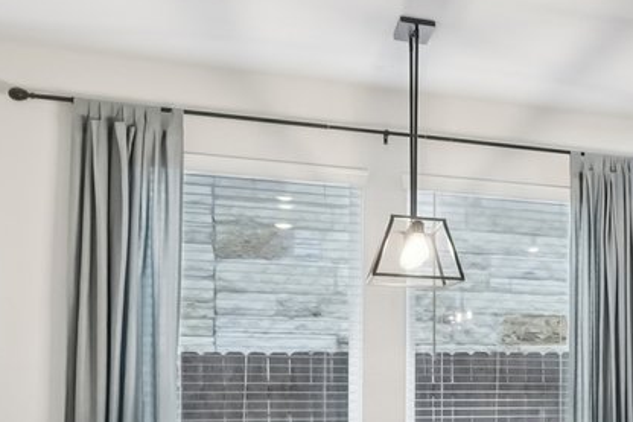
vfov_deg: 19.3
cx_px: 1307
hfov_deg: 18.1
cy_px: 386
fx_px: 1213
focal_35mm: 69
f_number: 8
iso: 800
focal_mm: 14
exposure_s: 1/13
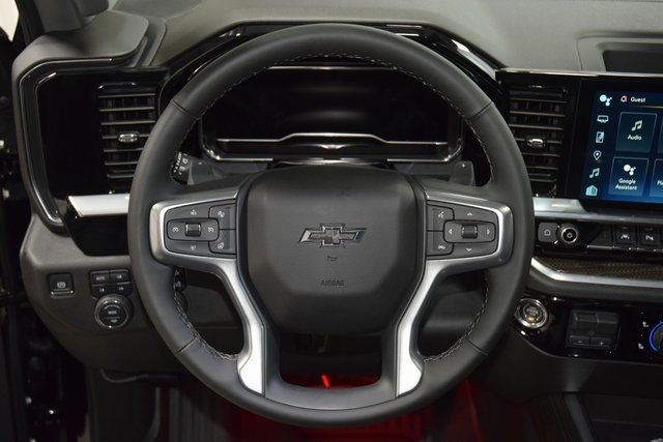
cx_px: 332
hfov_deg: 42.3
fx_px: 857
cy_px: 221
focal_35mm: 46
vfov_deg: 29.0
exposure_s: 1/60
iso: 2200
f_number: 4
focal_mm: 31
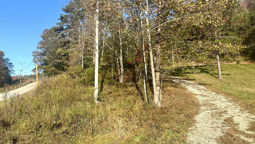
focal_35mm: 34
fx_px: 230
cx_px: 110
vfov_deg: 34.6
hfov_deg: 57.8
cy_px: 62
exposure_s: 1/2809
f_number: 1.78
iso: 80
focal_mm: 6.86
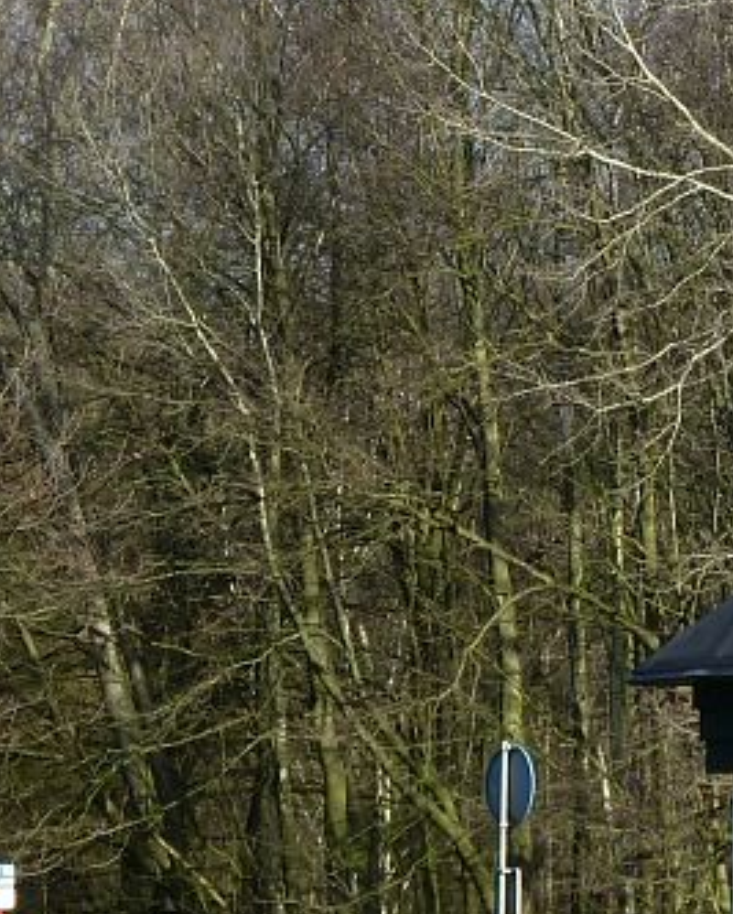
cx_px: 1139
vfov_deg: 5.8
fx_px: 9018
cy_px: 494
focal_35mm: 333
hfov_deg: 4.6
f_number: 4.4
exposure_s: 1/200
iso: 80
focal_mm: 18.2
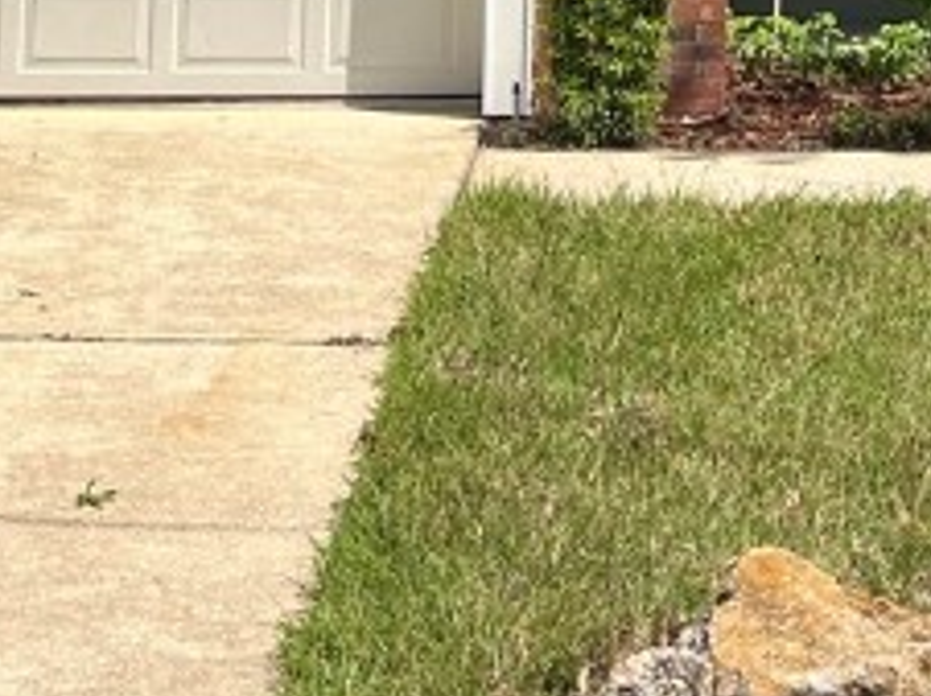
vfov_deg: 11.1
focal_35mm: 118
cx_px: 869
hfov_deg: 16.4
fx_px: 3170
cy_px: -782
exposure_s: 1/5076
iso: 50
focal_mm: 5.7
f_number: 1.5
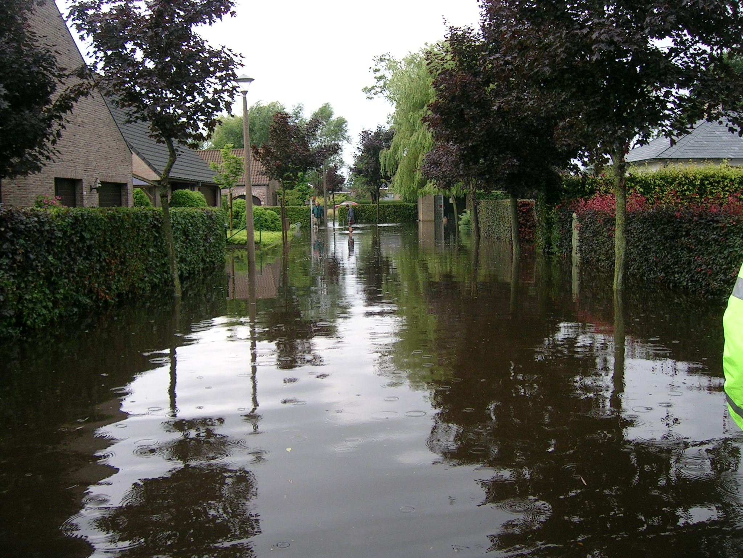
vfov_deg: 40.7
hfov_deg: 52.6
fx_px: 751
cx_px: 372
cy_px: 279
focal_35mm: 35
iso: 50
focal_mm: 5.4
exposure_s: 1/380
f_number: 2.8
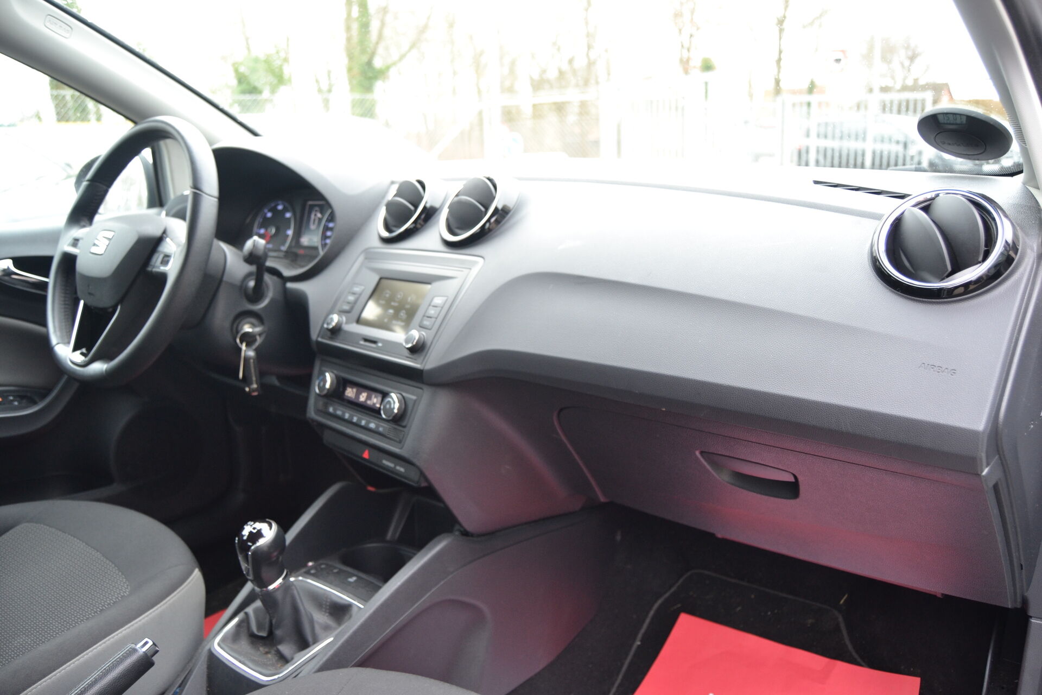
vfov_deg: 47.9
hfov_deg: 67.4
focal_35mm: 27
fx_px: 781
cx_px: 521
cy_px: 348
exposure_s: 1/60
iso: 400
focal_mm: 18
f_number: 4
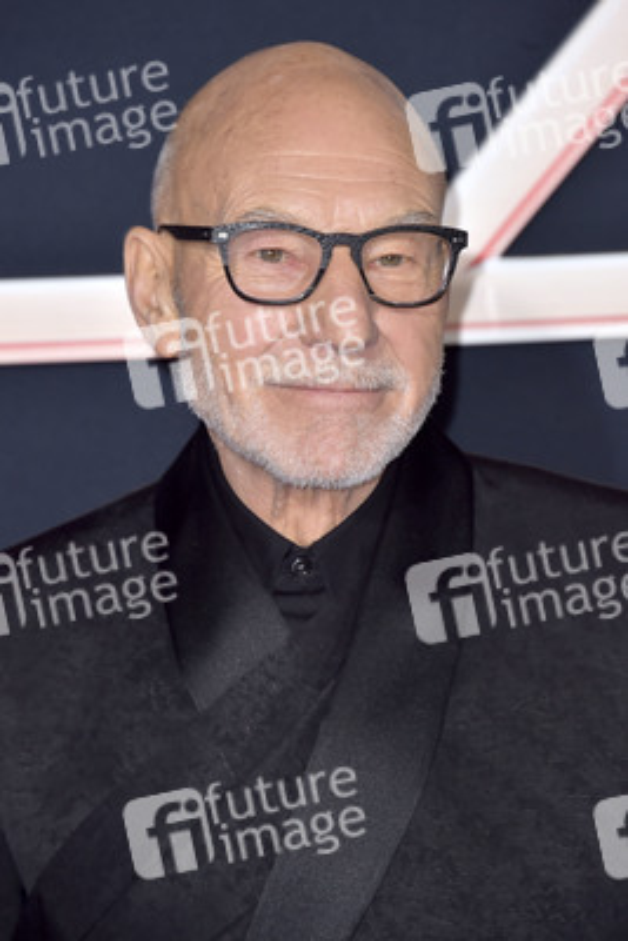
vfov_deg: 6.9
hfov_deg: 4.6
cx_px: 314
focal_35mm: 300
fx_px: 7843
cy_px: 470
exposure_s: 1/250
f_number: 7.1
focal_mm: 300
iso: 500
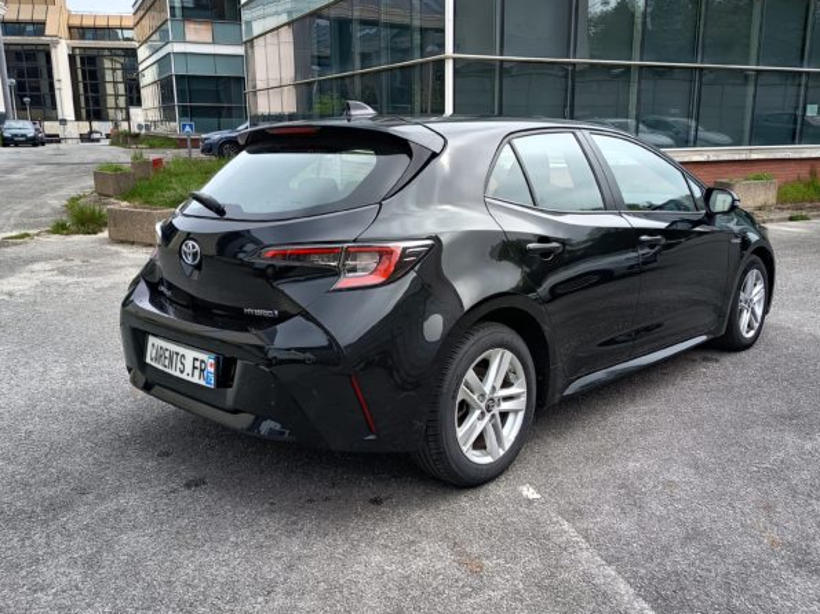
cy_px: 300
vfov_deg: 45.4
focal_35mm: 31
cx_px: 440
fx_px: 734
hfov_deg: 58.3
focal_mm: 5.24
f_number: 1.7
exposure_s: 1/214
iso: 50
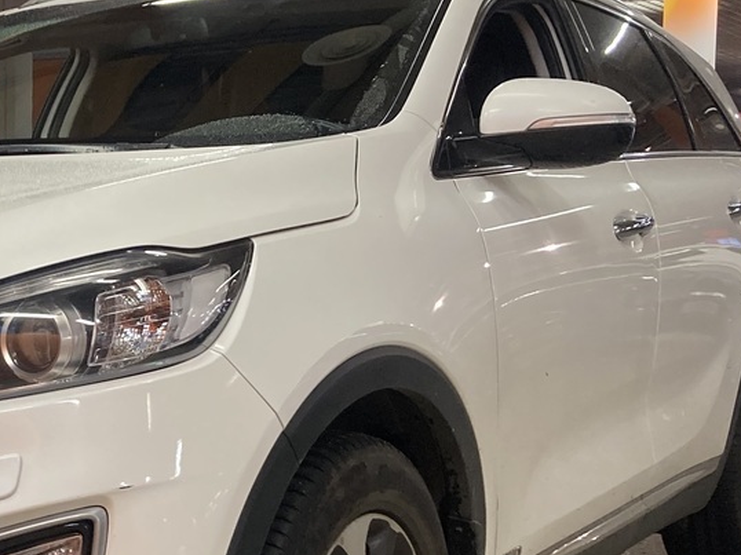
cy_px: 366
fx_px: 1605
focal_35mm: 75
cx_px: 33
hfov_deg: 25.0
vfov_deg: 19.6
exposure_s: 1/50
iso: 160
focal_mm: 3.99
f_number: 1.8
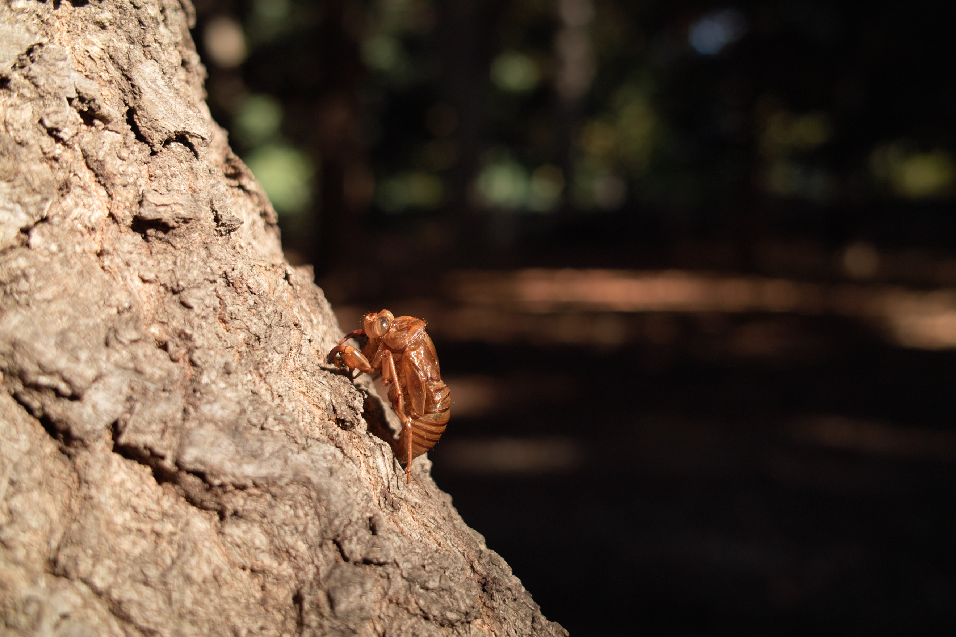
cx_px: 478
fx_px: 1089
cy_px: 318
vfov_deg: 32.6
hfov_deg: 47.4
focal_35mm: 41
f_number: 4
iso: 100
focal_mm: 24.2
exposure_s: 1/100
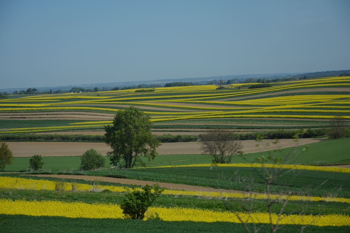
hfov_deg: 17.1
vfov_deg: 11.4
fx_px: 1167
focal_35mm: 120
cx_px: 175
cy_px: 116
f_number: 6.3
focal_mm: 80
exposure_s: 1/500
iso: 125
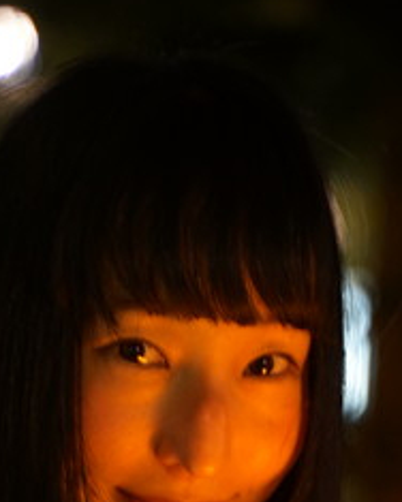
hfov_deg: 8.1
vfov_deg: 9.9
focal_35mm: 192
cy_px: 585
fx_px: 2855
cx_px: 226
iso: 640
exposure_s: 1/5
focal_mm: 75
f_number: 2.8
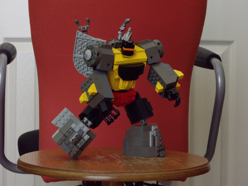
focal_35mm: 94
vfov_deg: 15.7
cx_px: 124
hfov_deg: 20.9
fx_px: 673
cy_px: 93
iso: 200
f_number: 4.6
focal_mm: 15.3
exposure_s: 1/4
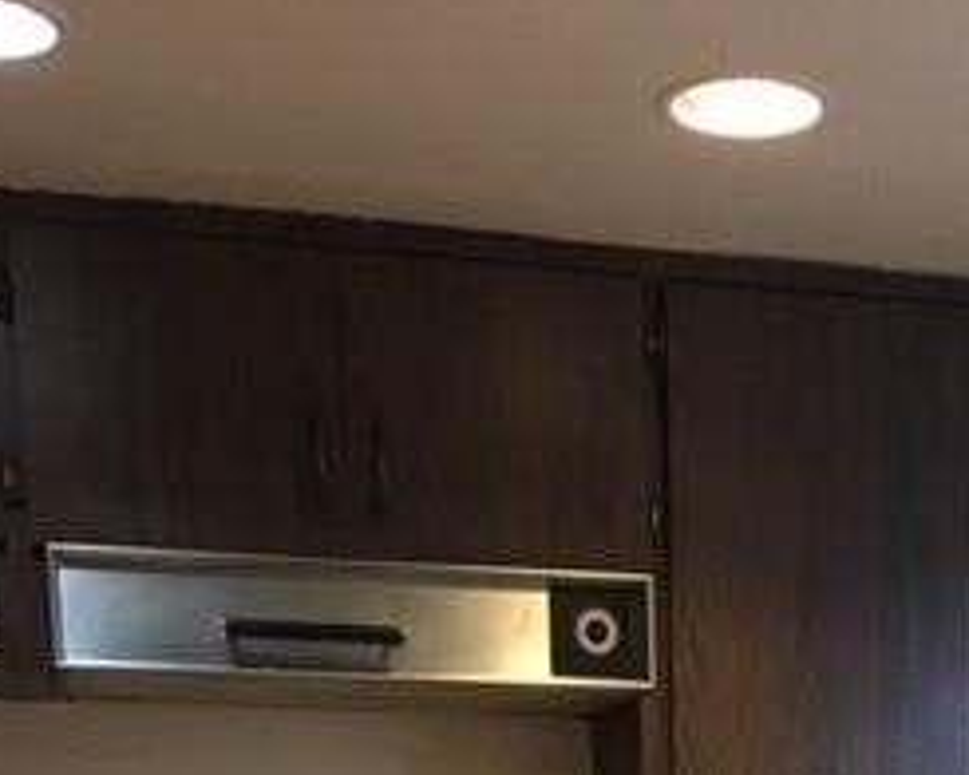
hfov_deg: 25.2
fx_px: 2122
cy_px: 1242
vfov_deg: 17.9
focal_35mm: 74
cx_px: 795
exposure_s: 1/10
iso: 100
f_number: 2.2
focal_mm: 4.15
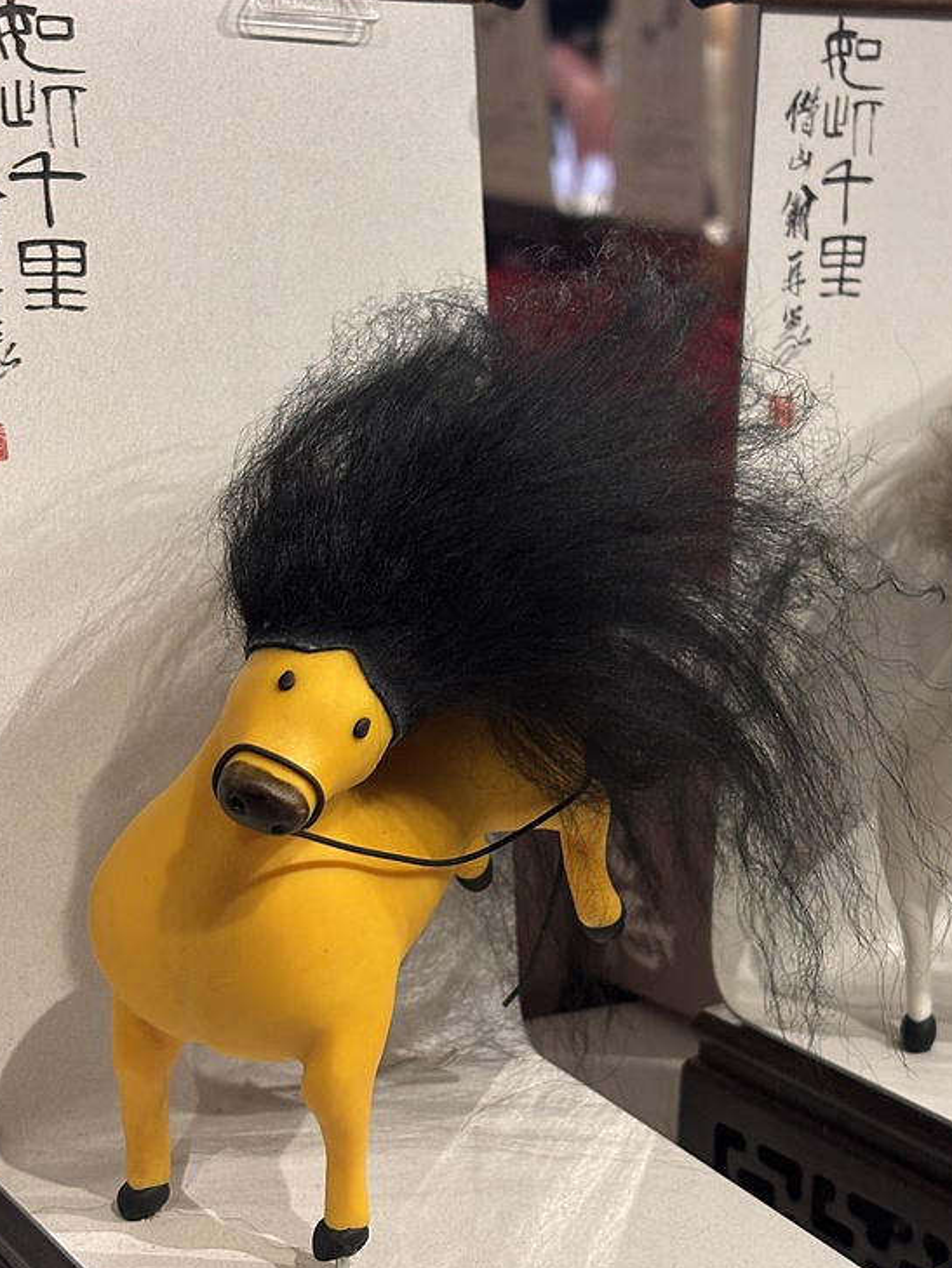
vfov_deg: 26.7
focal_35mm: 73
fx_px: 2676
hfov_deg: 20.2
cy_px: 677
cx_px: 559
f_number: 1.6
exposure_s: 1/35
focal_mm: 5.96
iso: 125
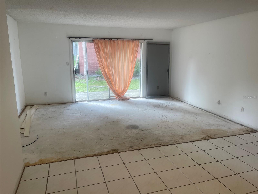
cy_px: 97
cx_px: 129
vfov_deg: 54.9
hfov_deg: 69.4
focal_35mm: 25
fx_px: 186
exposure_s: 1/120
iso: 50
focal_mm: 5.1
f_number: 1.6
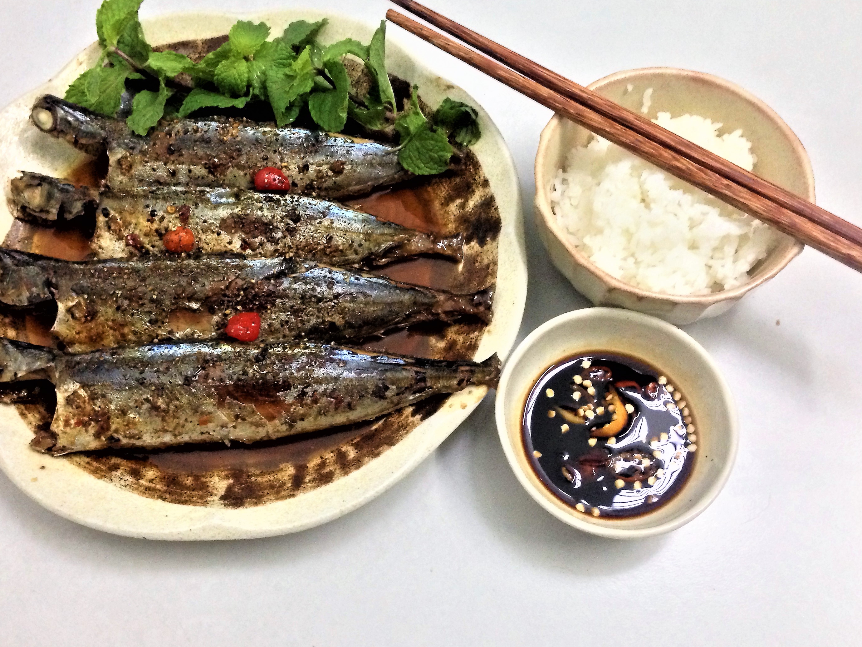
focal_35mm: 39
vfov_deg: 36.8
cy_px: 308
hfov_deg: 47.9
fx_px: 971
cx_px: 417
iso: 400
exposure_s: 1/20
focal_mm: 4.12
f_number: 2.4
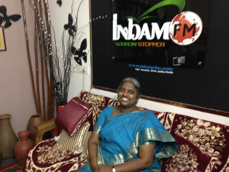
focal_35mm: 33
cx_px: 114
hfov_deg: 55.4
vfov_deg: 42.9
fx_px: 218
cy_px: 86
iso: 640
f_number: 2.4
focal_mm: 4.12
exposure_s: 1/15
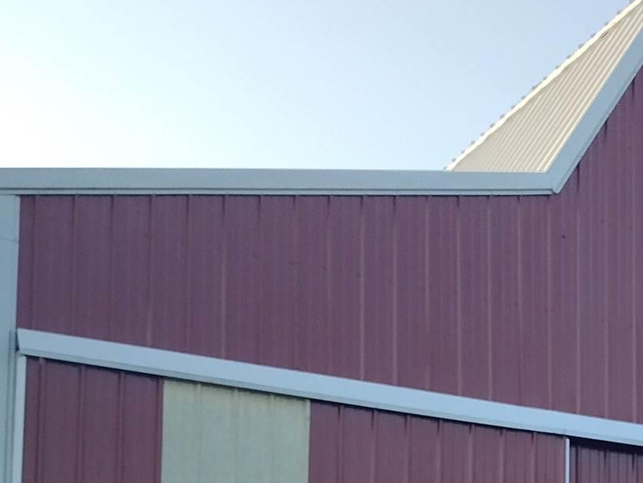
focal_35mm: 100
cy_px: 726
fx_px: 1858
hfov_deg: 18.7
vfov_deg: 13.9
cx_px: 753
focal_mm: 4.71
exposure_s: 1/568
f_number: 1.7
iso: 100
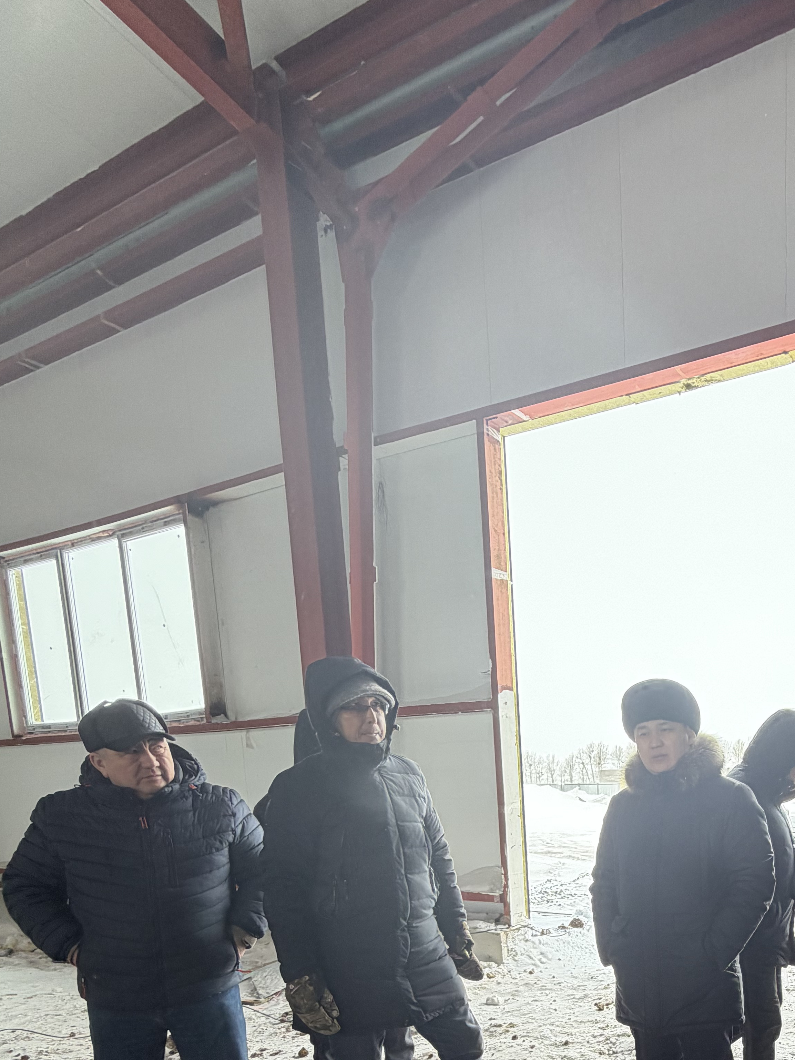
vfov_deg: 59.3
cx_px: 685
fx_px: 796
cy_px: 915
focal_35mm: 26
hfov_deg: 48.6
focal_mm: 2.22
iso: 50
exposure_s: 1/140
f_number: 2.2
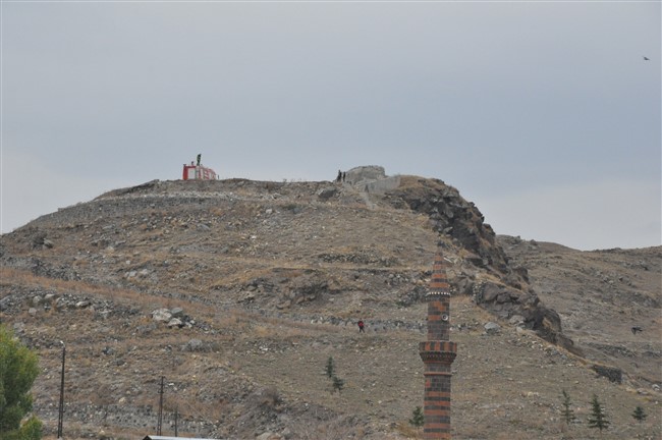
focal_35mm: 158
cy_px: 220
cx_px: 331
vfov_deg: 8.7
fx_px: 2893
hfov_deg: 13.1
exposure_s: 1/500
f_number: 11
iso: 1600
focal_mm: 105
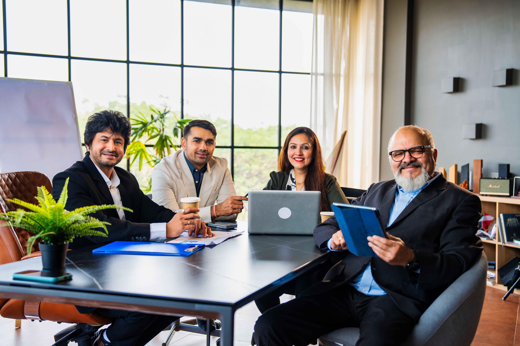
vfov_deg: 29.2
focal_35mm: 46
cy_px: 173
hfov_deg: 42.7
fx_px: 664
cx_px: 260
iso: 250
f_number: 2.8
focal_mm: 46
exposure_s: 1/320
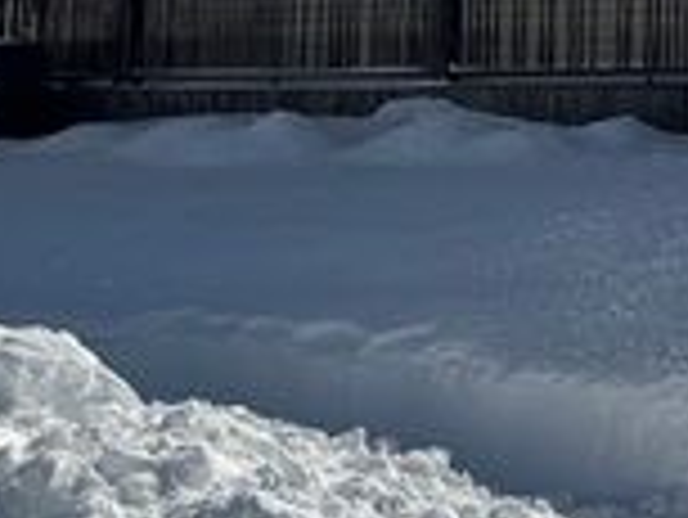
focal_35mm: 93
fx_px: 1850
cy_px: -200
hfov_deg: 18.3
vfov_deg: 15.0
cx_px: 1088
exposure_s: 1/12346
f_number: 1.78
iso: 80
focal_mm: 6.76
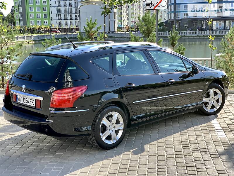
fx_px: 352
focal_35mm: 52
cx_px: 117
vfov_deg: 28.0
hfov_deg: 36.8
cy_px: 88
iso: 16
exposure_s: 1/305
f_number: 2.4
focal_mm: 6
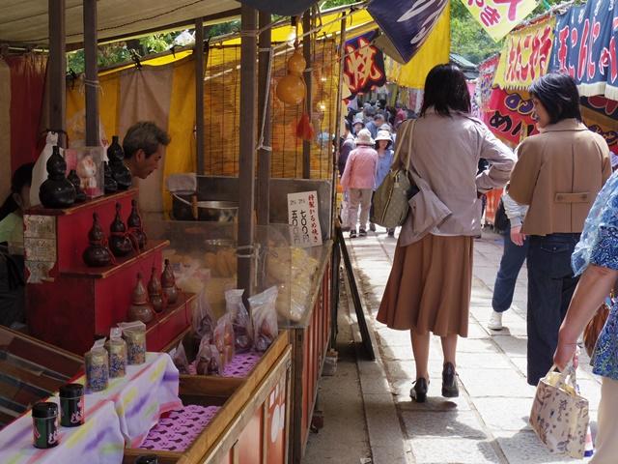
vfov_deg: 27.0
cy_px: 232
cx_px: 309
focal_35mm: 54
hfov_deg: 35.5
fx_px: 964
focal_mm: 11.8
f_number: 4.5
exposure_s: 1/125
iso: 200
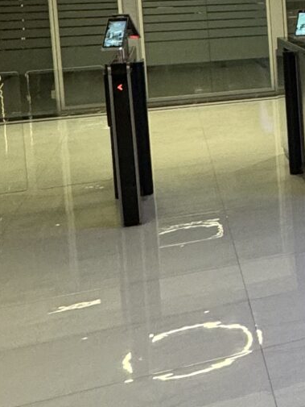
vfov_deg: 26.4
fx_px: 834
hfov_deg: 15.2
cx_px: 667
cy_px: 33
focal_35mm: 71
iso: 160
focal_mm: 2.22
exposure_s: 1/102
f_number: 2.2
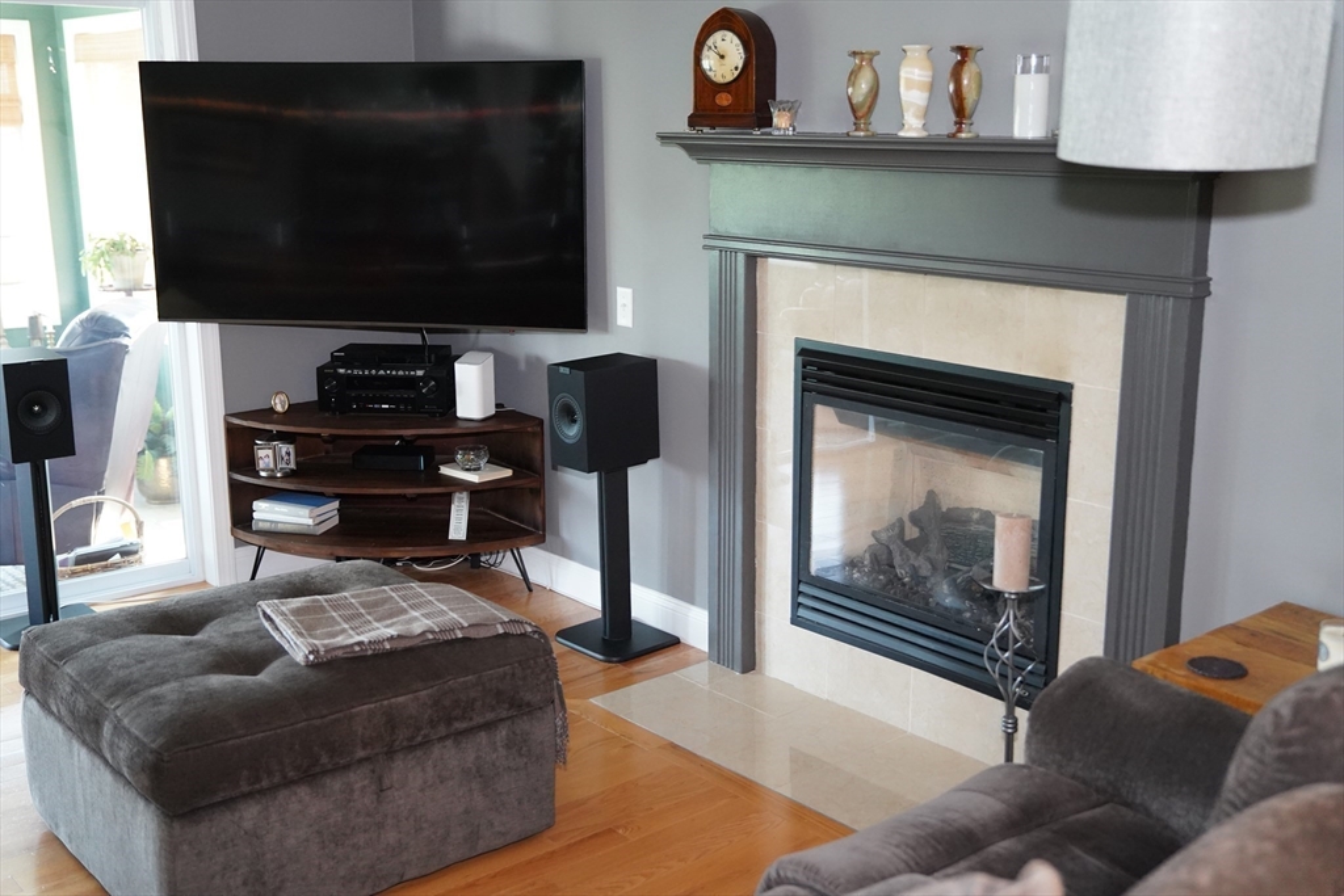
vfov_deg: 33.4
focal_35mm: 40
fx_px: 1493
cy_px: 448
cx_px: 672
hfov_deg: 48.5
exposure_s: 1/160
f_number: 2.8
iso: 4000
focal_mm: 40
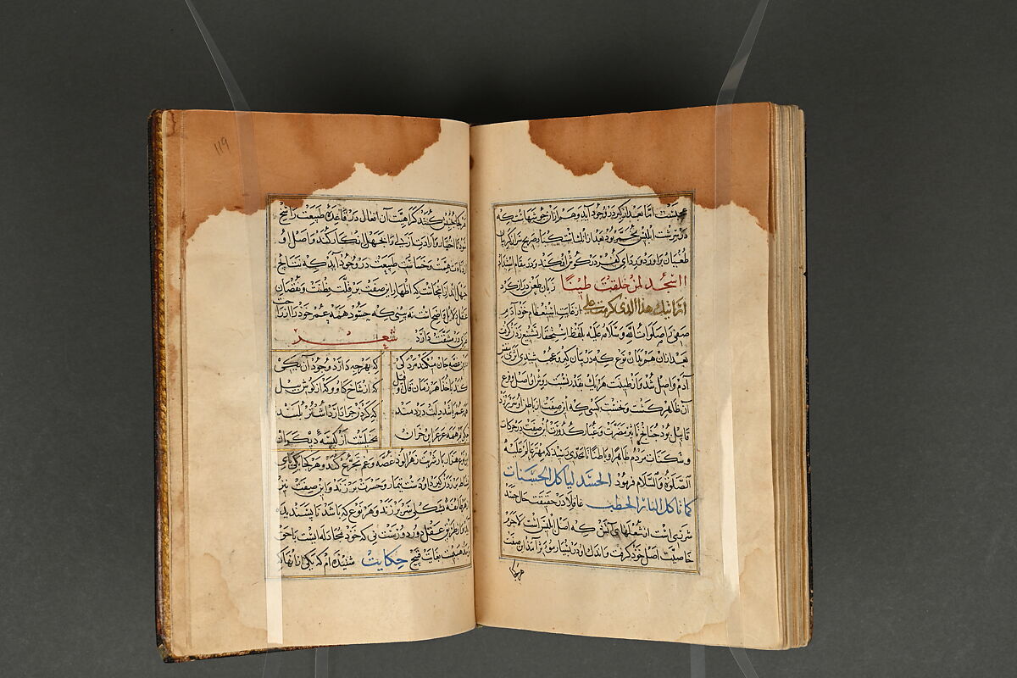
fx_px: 1610
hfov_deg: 35.1
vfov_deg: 23.8
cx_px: 508
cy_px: 339
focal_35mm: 57
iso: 250
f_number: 13
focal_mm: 57
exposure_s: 1/30
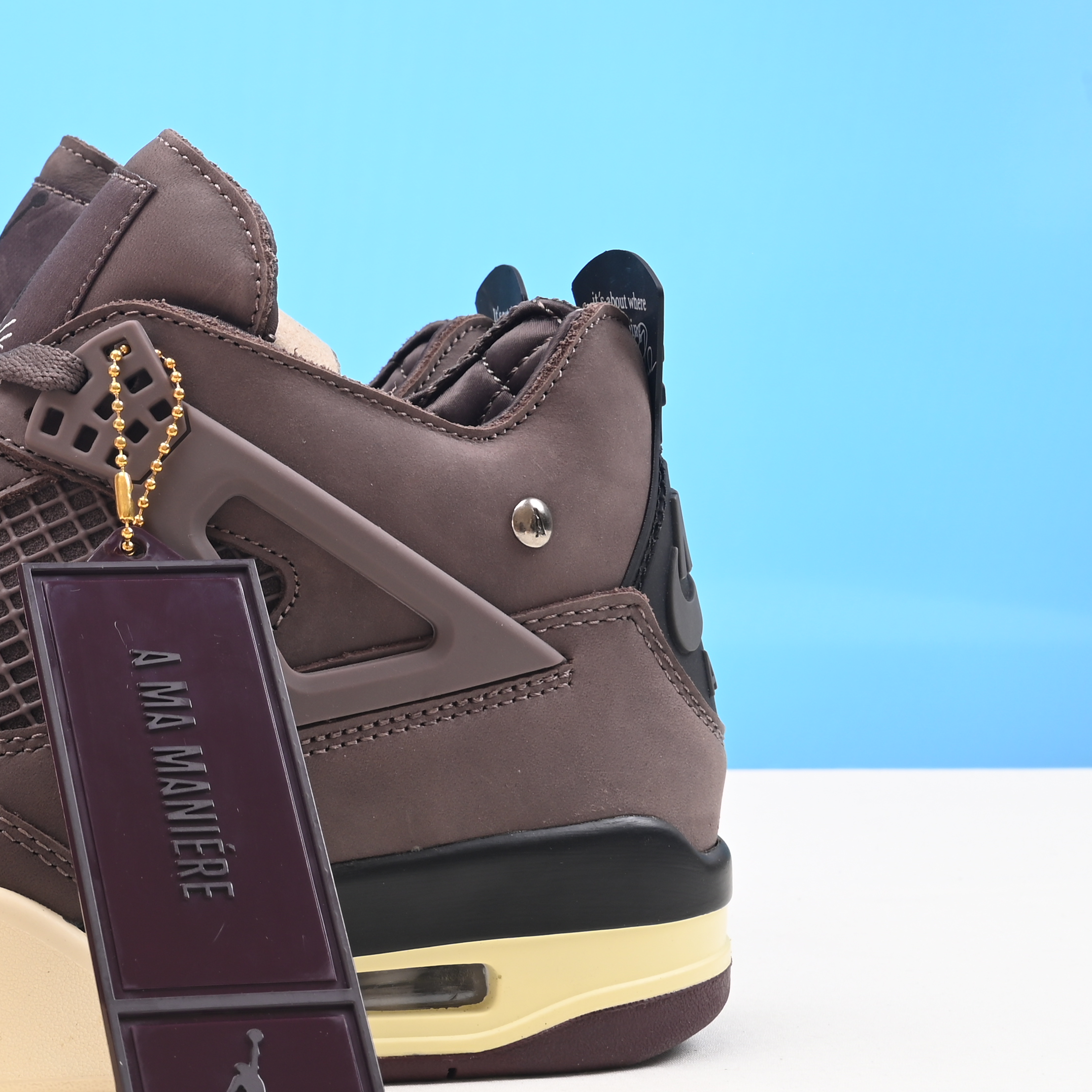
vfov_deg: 19.2
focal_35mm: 90
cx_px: -136
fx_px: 3212
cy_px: 282
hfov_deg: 18.5
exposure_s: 1/2
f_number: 16
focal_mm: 39
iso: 100
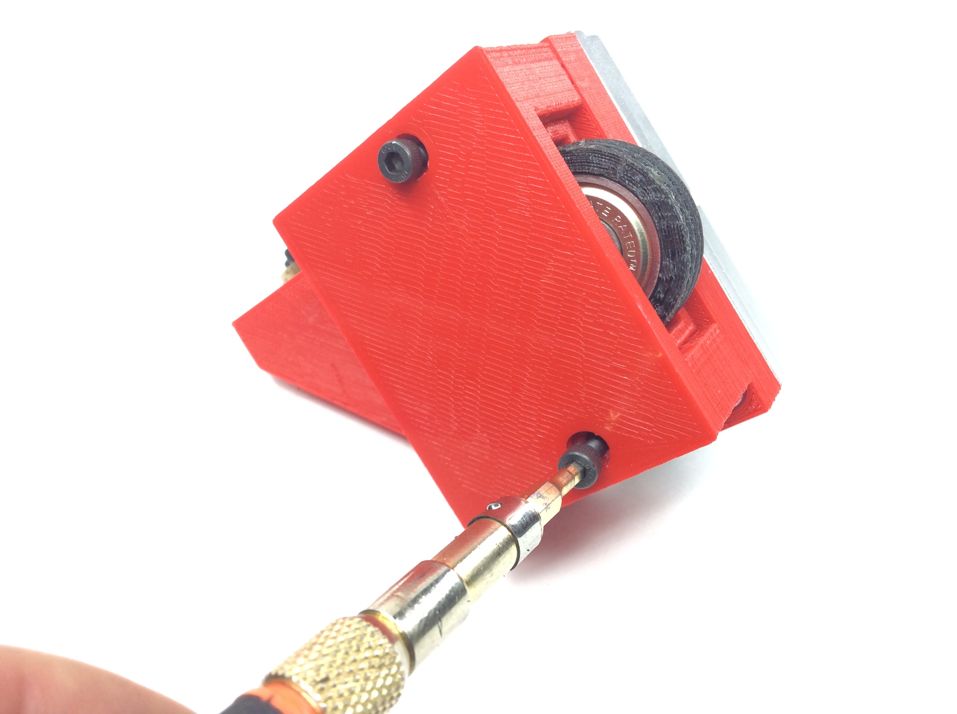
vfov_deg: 44.1
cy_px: 357
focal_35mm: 32
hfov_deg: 56.9
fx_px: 883
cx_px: 478
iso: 64
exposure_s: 1/120
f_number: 2.4
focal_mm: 3.3
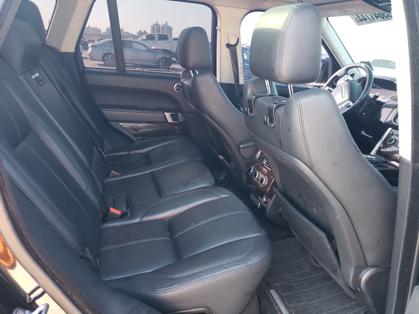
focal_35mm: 26
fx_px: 315
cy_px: 157
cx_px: 210
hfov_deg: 67.3
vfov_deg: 53.1
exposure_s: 1/60.2
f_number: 1.5
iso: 98
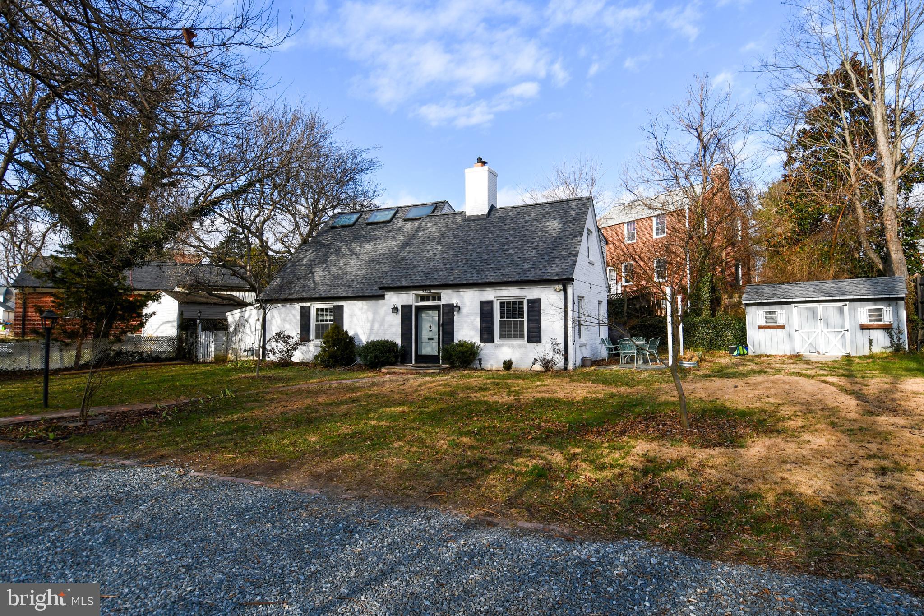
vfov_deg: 67.4
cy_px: 308
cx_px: 462
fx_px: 462
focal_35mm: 18
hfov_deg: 90.0
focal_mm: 12
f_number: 8
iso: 110
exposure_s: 1/250
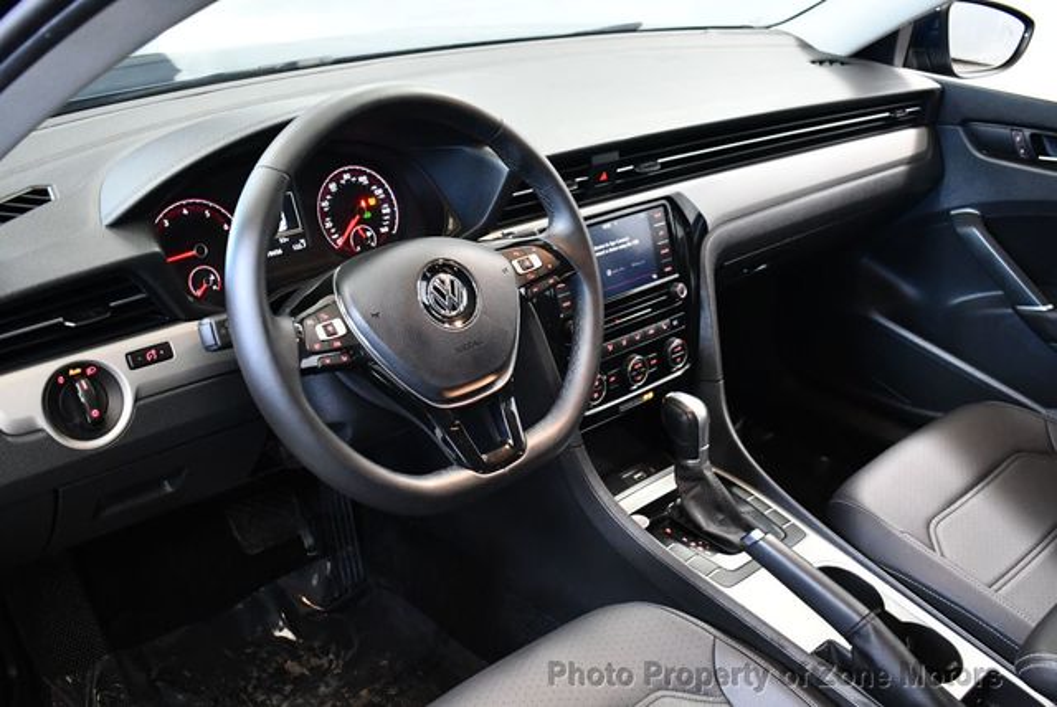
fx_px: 1058
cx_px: 528
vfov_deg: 36.9
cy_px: 354
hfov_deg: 53.1
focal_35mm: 36
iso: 3200
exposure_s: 1/60
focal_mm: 18
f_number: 3.5
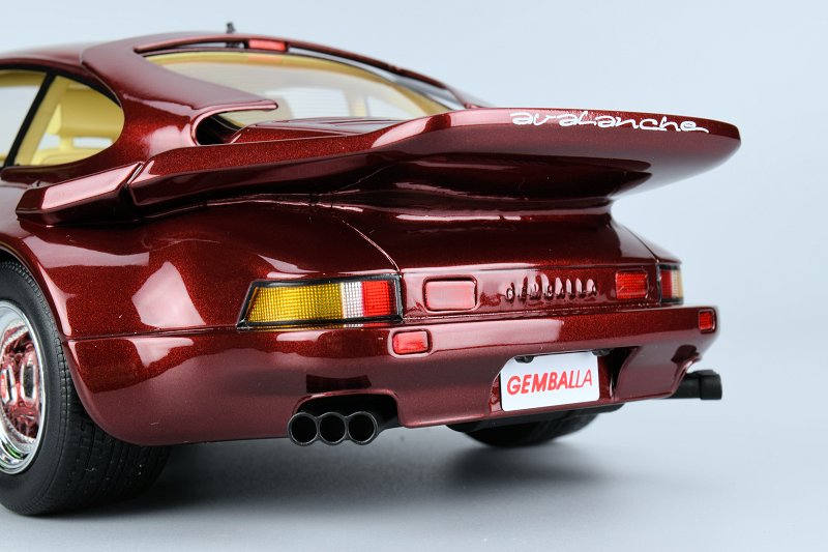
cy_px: 276
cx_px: 414
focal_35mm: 69
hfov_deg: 29.2
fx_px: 1587
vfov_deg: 19.7
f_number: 18
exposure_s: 1/4
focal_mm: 46
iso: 100
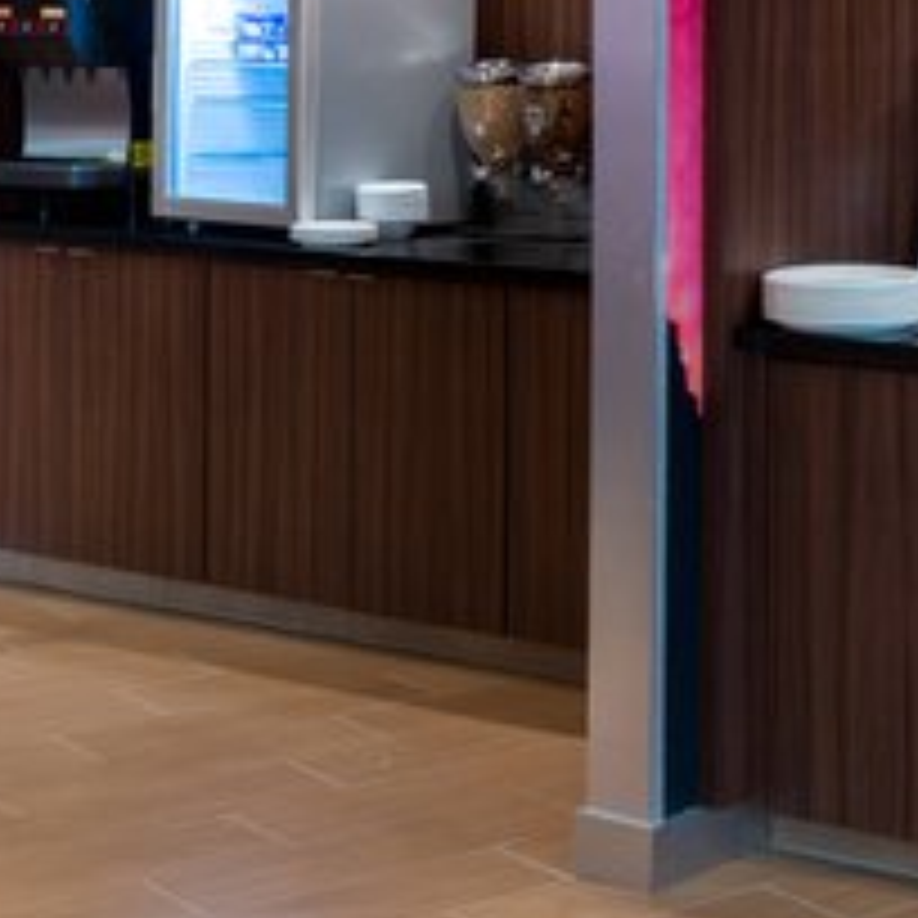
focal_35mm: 80
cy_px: 115
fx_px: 2400
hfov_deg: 20.4
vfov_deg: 21.2
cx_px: 1080
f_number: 11
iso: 100
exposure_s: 1.6
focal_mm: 24
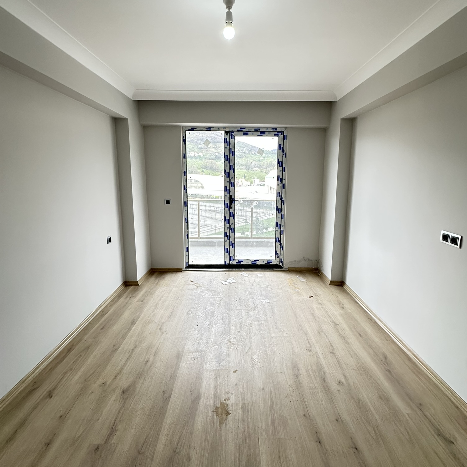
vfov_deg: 83.7
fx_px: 259
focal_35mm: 17
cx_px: 239
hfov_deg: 84.0
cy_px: 210
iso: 125
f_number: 2.2
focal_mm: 2.22
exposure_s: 1/99
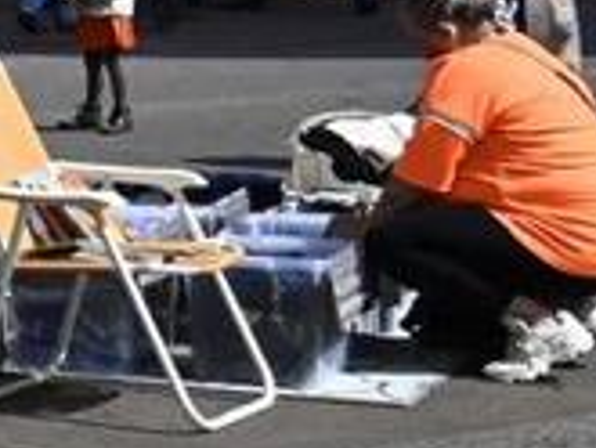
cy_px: -70
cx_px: -1167
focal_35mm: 156
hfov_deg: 9.8
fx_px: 2688
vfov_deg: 9.4
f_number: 7.1
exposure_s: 1/400
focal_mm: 18
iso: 100
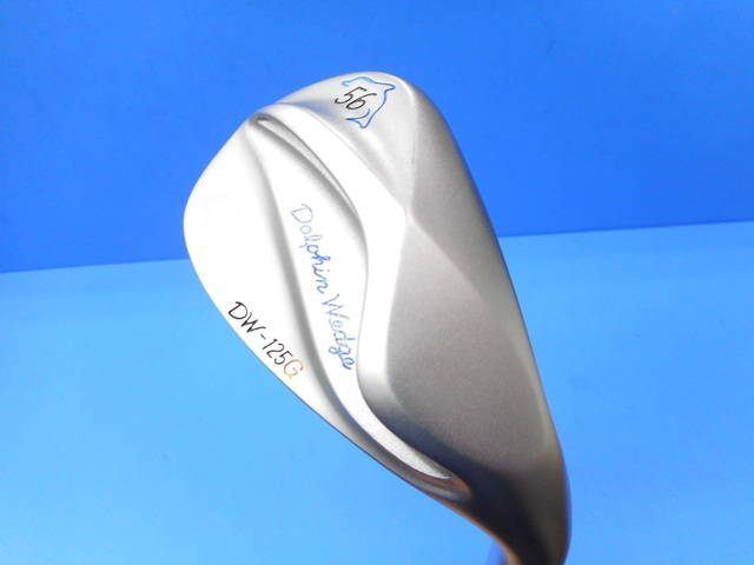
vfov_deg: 54.9
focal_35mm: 25
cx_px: 377
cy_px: 282
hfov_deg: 69.4
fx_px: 545
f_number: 3.7
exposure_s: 1/30
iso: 110
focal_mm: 4.5
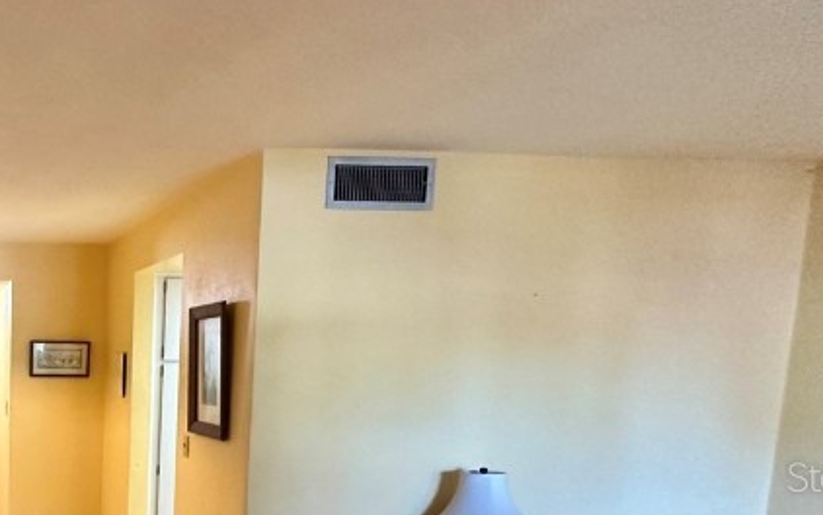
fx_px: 808
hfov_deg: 44.5
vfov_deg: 33.3
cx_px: -27
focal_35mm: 36
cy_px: 476
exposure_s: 1/60
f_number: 2.2
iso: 400
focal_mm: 2.22
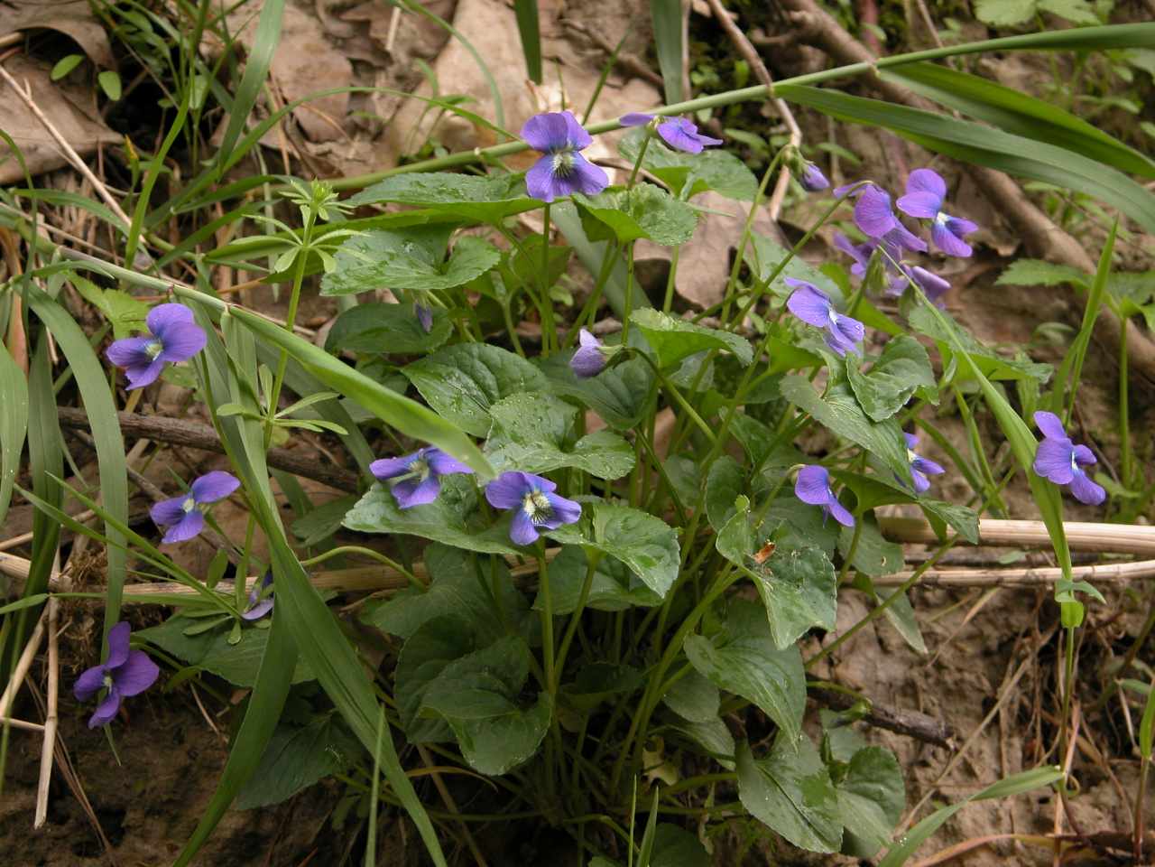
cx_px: 578
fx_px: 3570
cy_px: 434
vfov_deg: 13.8
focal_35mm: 107
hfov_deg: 18.4
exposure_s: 1/23.6
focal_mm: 27.3
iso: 100
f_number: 3.7
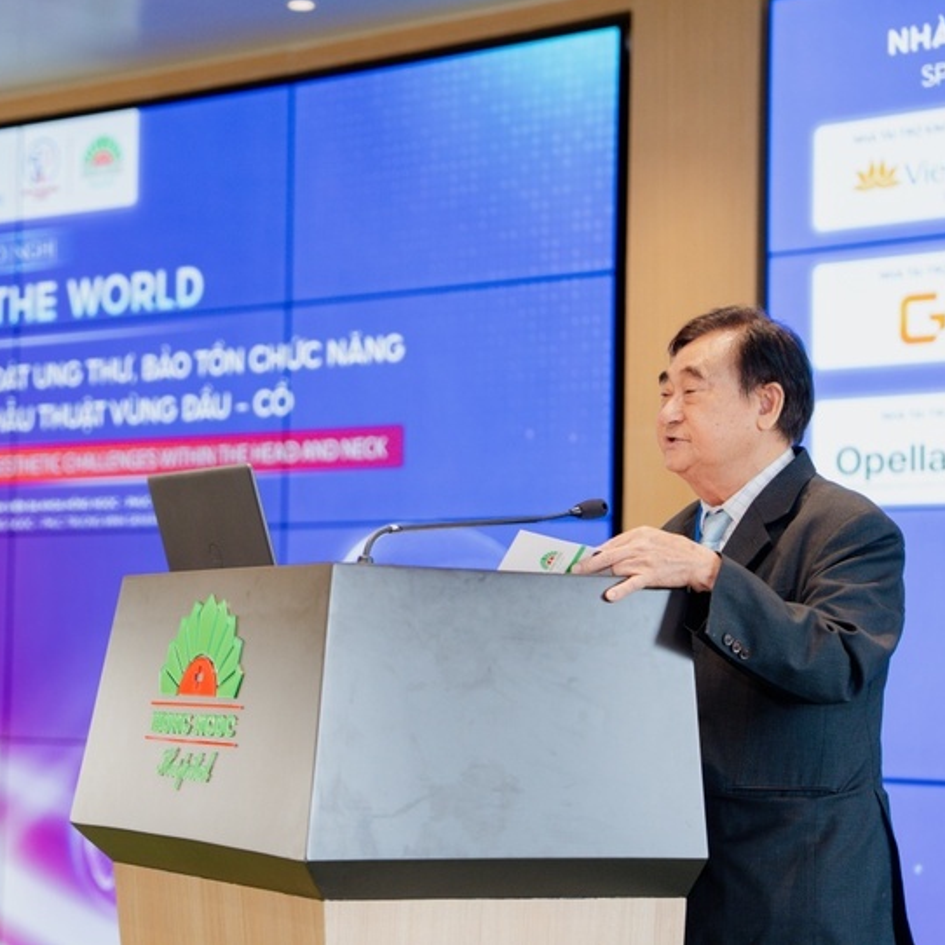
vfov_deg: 19.3
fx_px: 2780
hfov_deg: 19.2
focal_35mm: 90
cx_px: 326
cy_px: 470
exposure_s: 1/125
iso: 1000
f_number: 2.8
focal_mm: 70
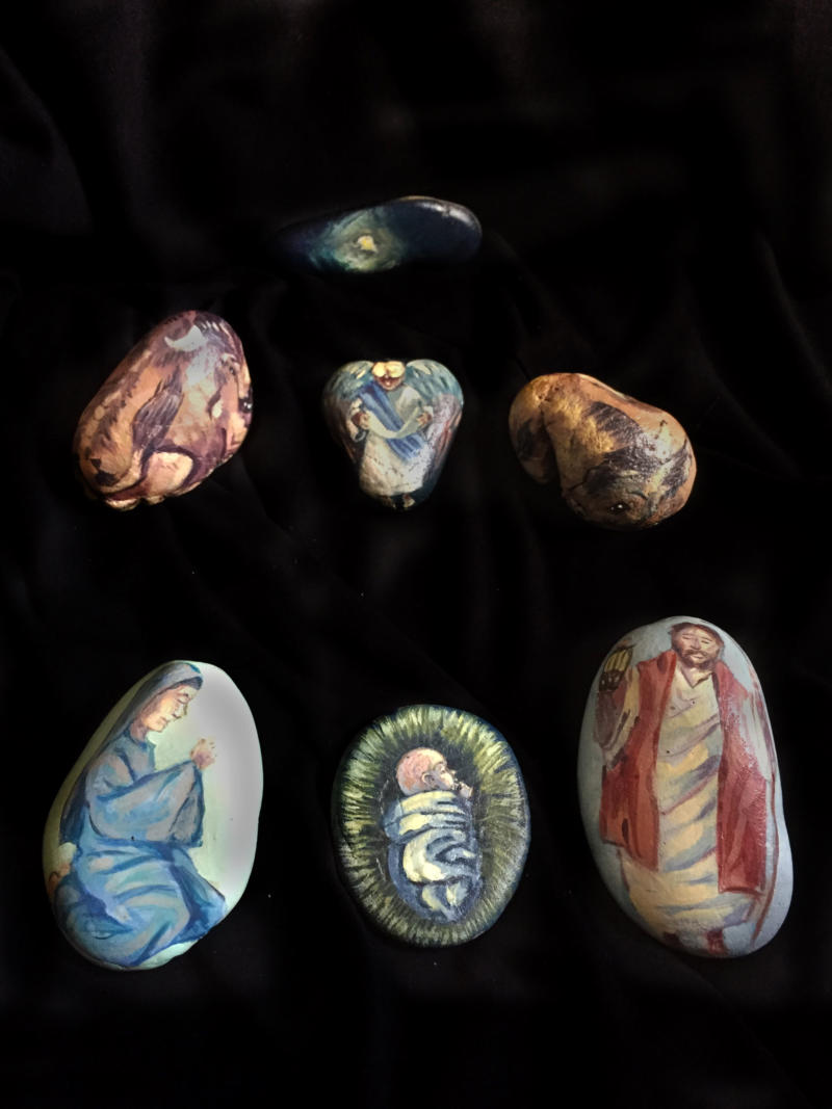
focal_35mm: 29
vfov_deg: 61.7
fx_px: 930
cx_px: 416
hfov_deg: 48.2
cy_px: 554
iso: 200
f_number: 2.2
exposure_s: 1/30
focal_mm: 4.15
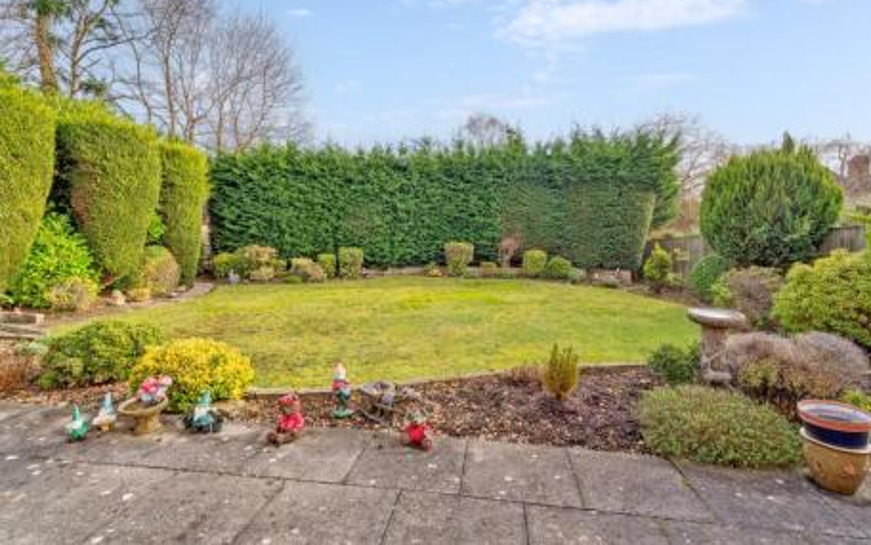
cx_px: 451
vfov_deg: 67.8
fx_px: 404
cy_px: 244
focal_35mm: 17
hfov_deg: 94.3
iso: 640
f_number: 10
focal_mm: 16
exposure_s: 1/100
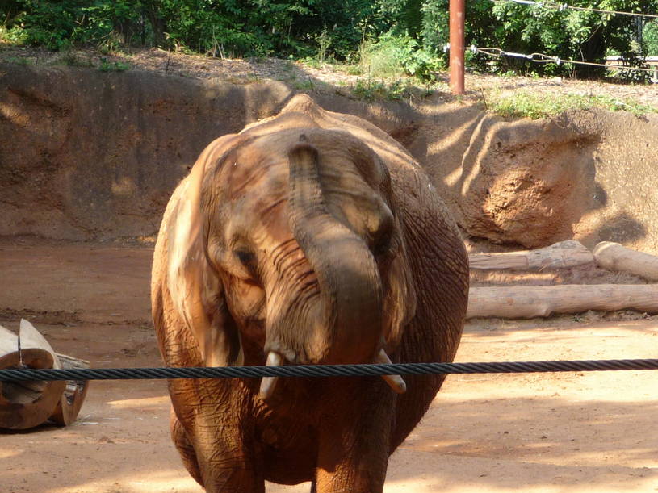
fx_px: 4181
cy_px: 297
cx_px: 322
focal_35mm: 220
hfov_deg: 9.0
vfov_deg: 6.8
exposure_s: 1/100
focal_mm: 19.1
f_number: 4.7
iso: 100
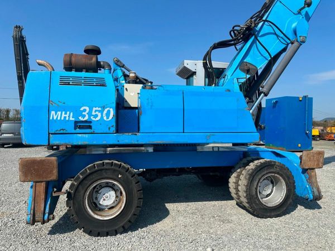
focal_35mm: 24
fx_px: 232
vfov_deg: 56.8
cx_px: 168
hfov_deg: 71.6
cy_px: 126
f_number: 1.78
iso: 80
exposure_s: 1/4762
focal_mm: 6.86
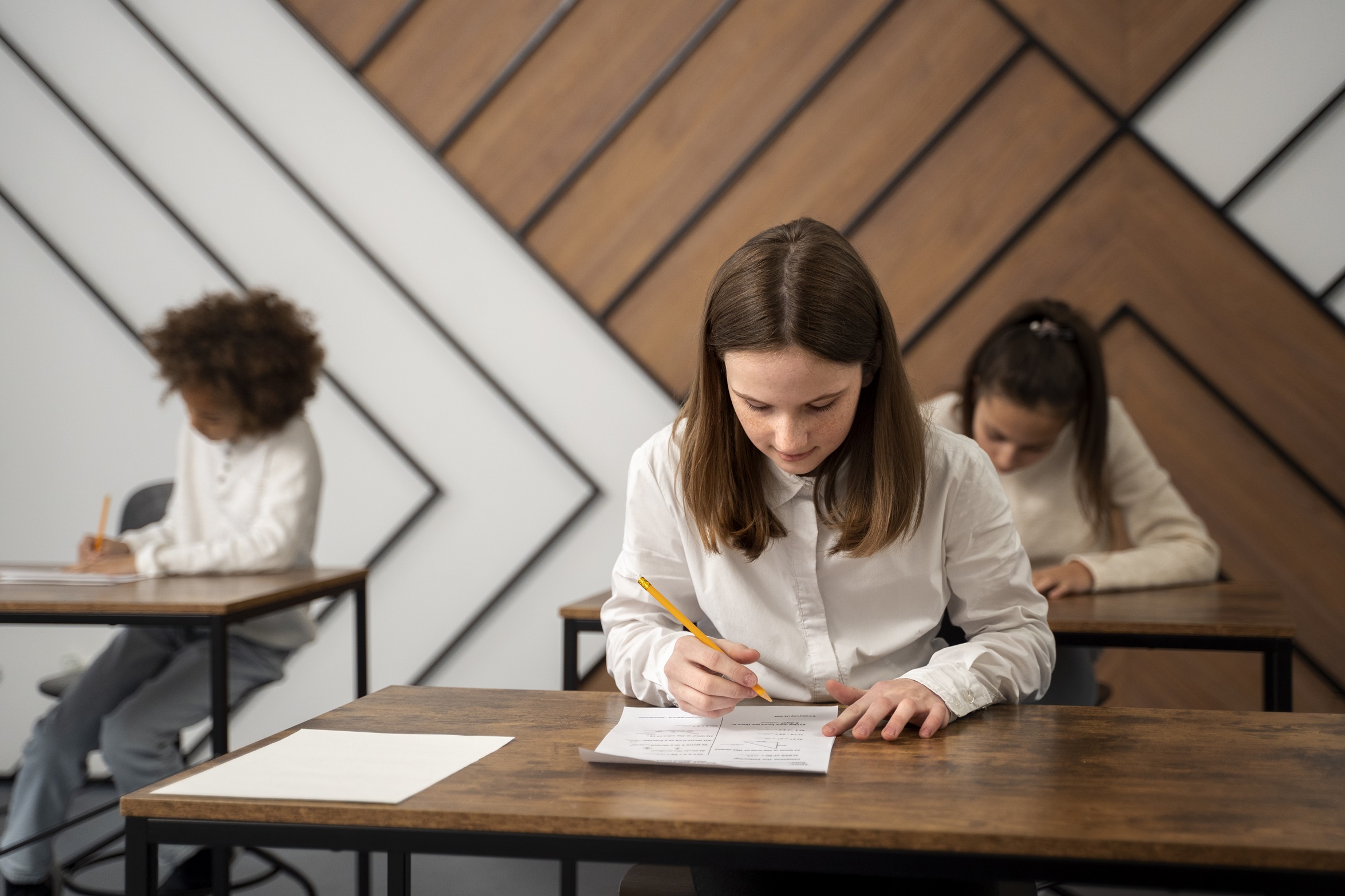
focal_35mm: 55
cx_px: 672
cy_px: 448
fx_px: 2055
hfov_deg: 36.2
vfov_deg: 24.6
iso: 1250
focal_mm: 55
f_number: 2.8
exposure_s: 1/250
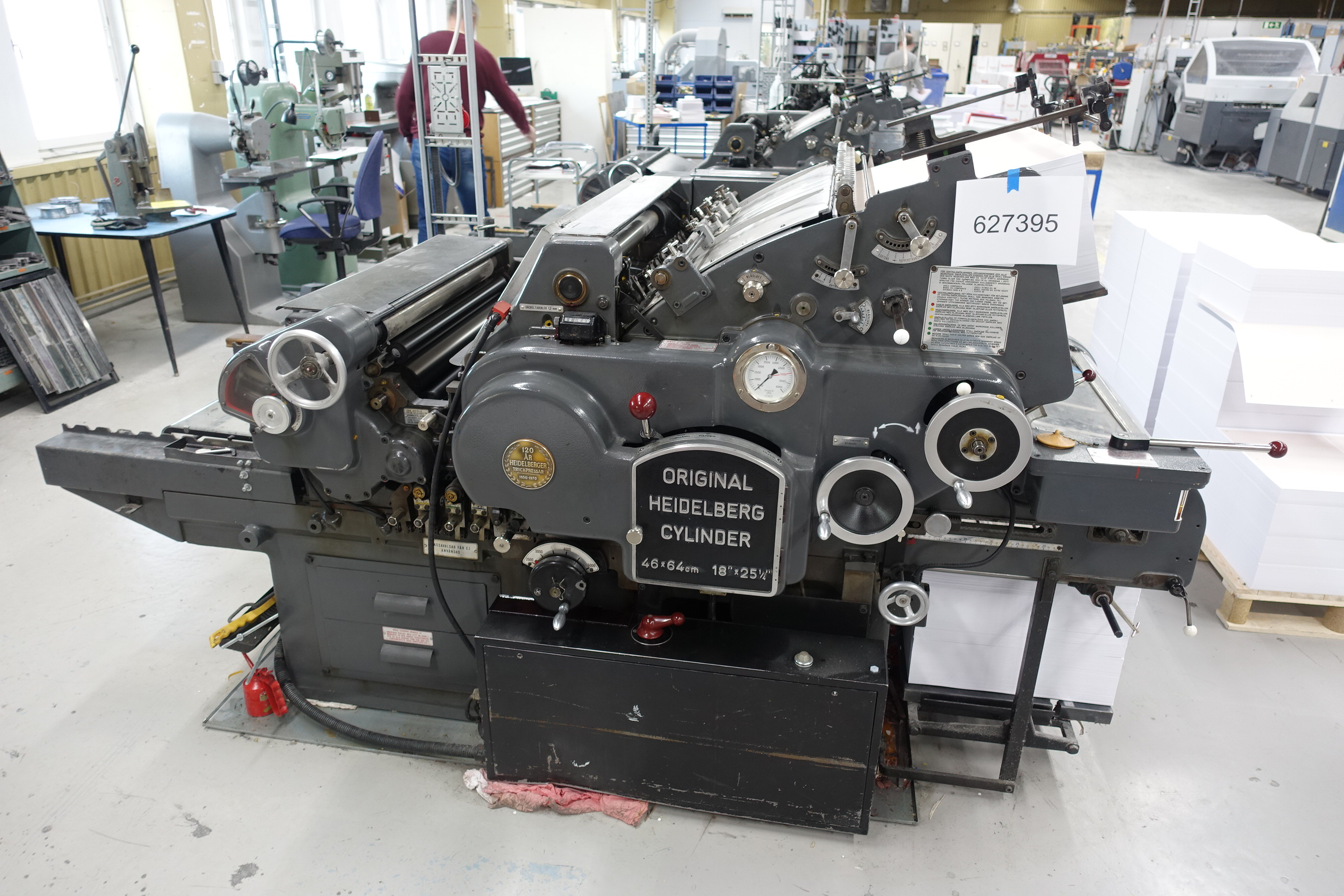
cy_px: 448
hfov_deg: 73.7
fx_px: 896
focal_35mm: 24
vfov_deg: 53.1
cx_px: 672
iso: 200
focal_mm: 8.8
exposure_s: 1/30
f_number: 1.8
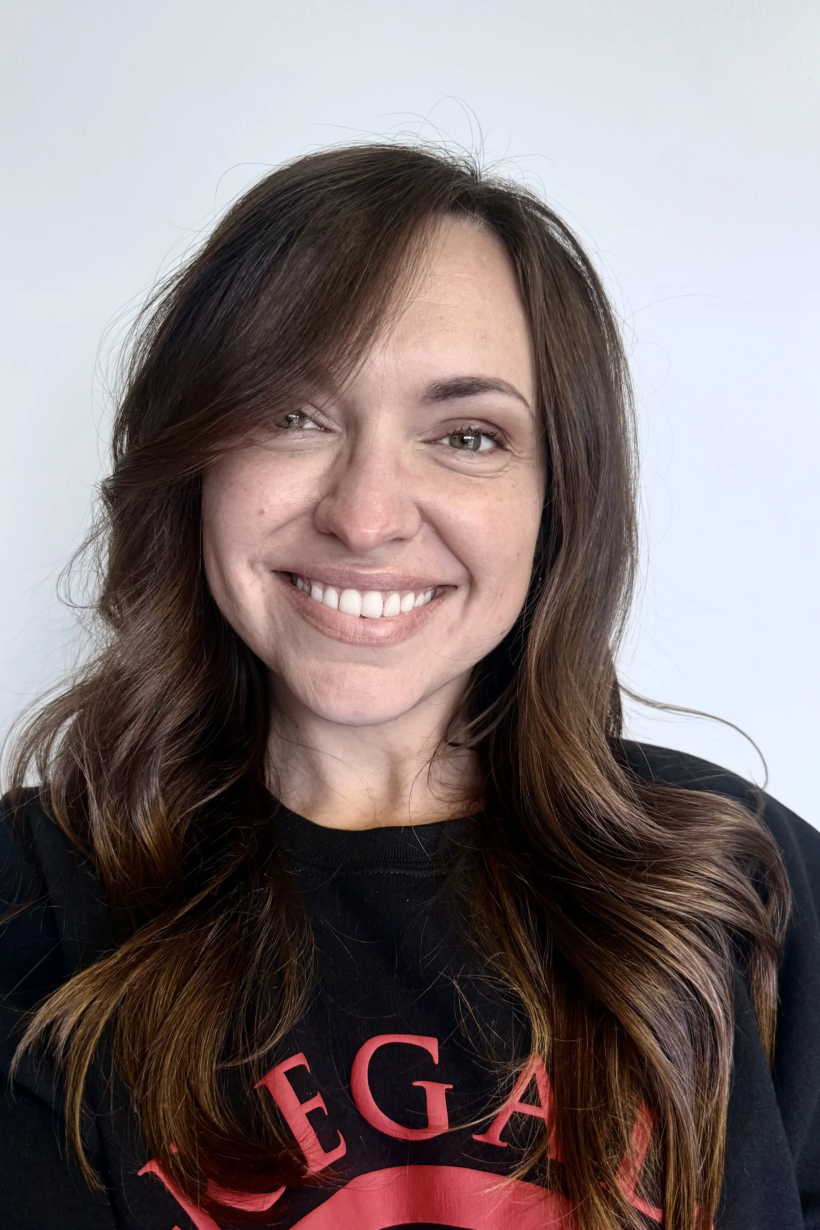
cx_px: 389
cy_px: 615
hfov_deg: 51.3
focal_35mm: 25
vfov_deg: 71.5
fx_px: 854
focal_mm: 6.76
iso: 200
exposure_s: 1/60
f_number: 1.78
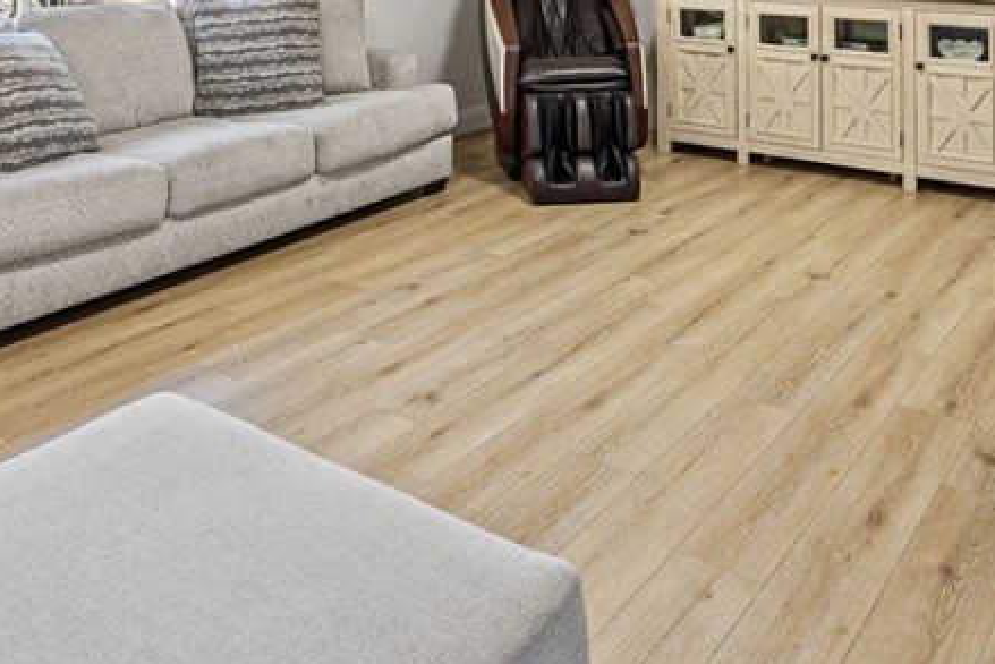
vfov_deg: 35.6
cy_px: 67
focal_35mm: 35
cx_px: 576
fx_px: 968
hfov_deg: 54.2
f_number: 5.6
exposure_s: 1/2
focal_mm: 10
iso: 160
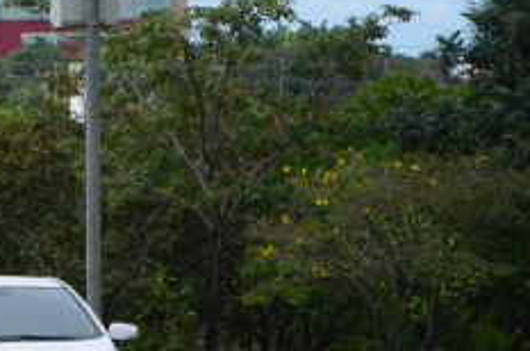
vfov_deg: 2.0
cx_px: -571
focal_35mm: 676
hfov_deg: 3.0
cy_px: 194
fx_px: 9927
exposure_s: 1/800
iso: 320
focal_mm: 105
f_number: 8
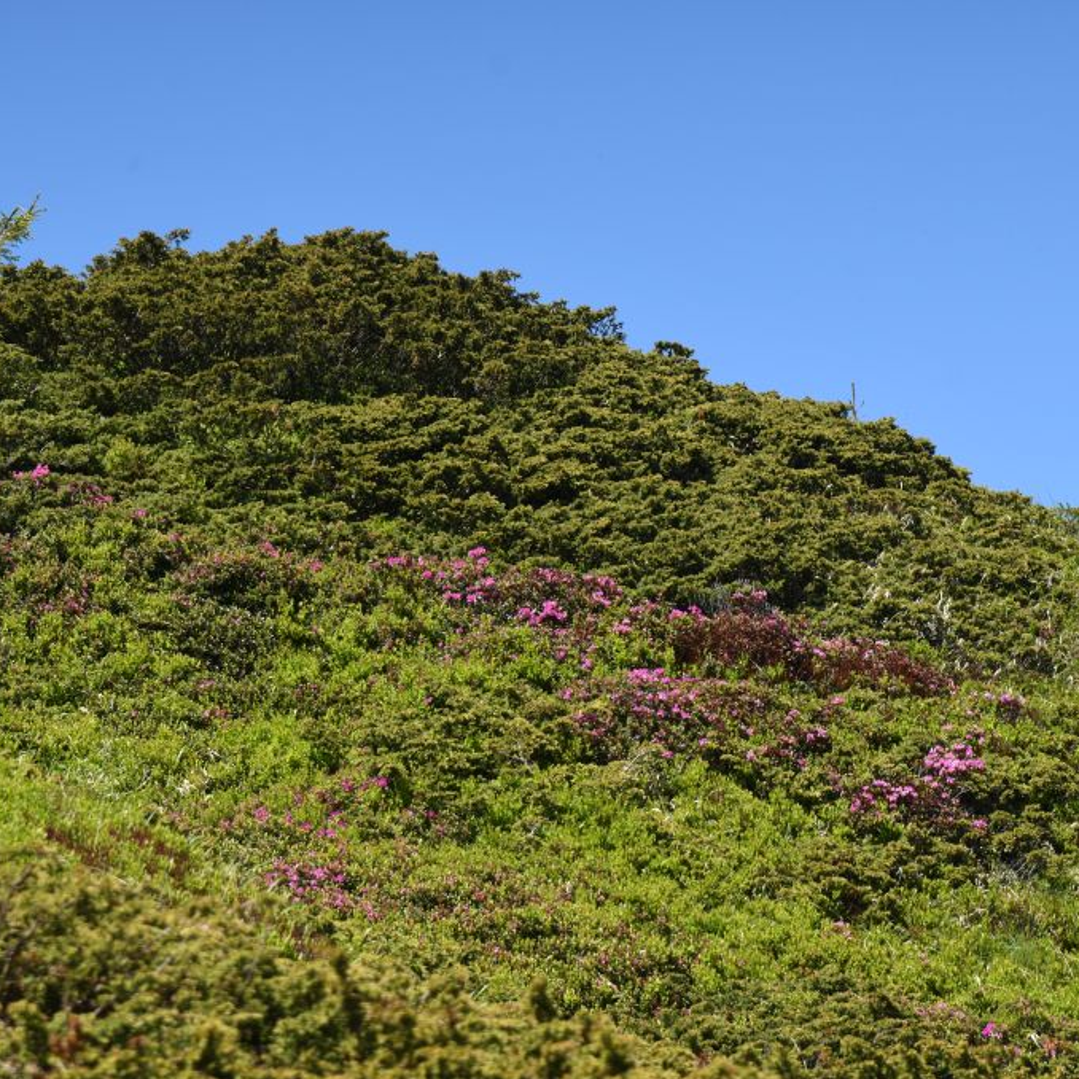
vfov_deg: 7.6
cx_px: 699
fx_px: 8146
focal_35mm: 231
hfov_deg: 7.6
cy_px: 540
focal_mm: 120
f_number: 8
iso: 100
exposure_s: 1/160
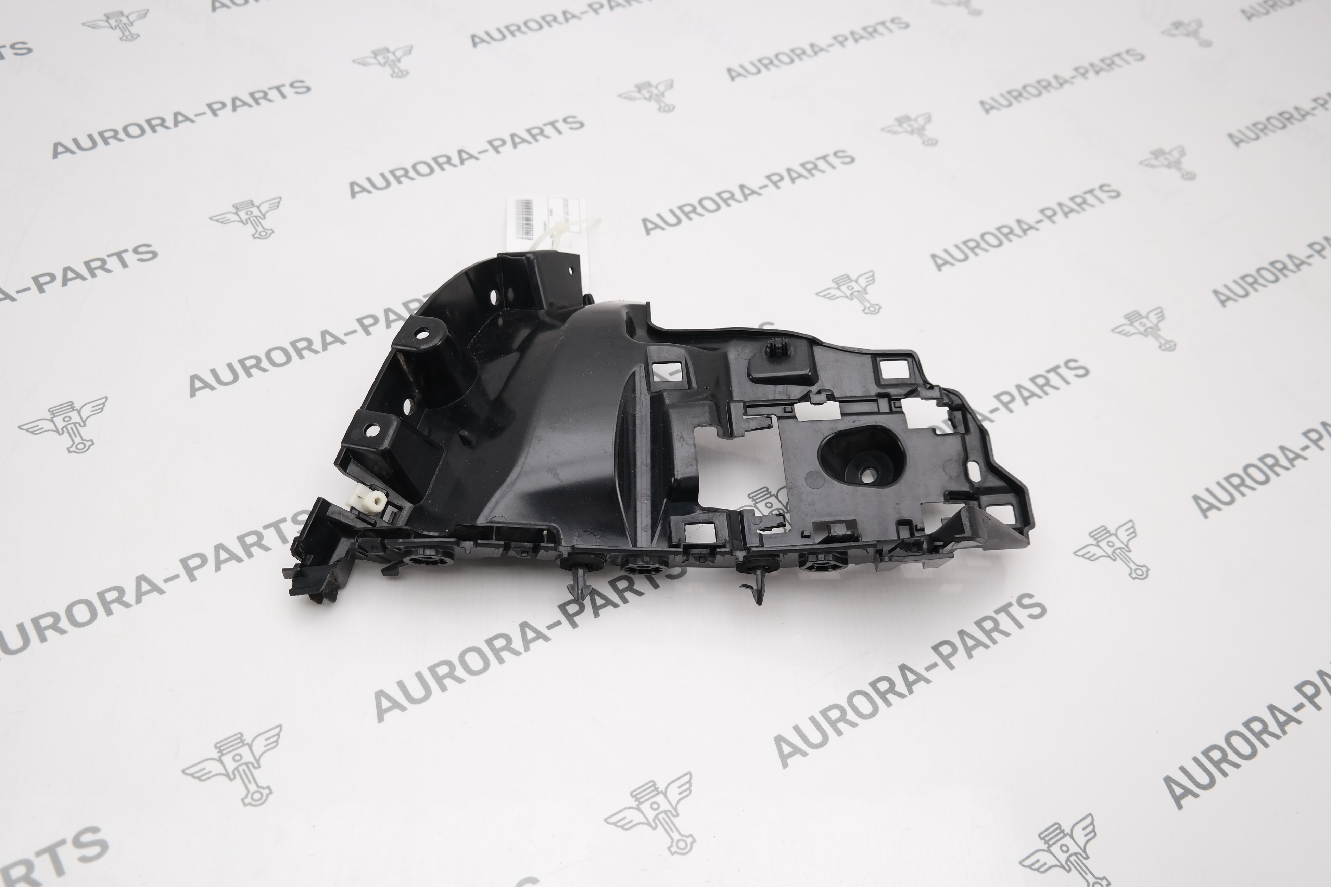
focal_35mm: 38
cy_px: 444
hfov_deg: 50.7
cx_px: 666
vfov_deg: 35.1
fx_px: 1405
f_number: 4
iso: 100
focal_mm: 25
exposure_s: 1/100
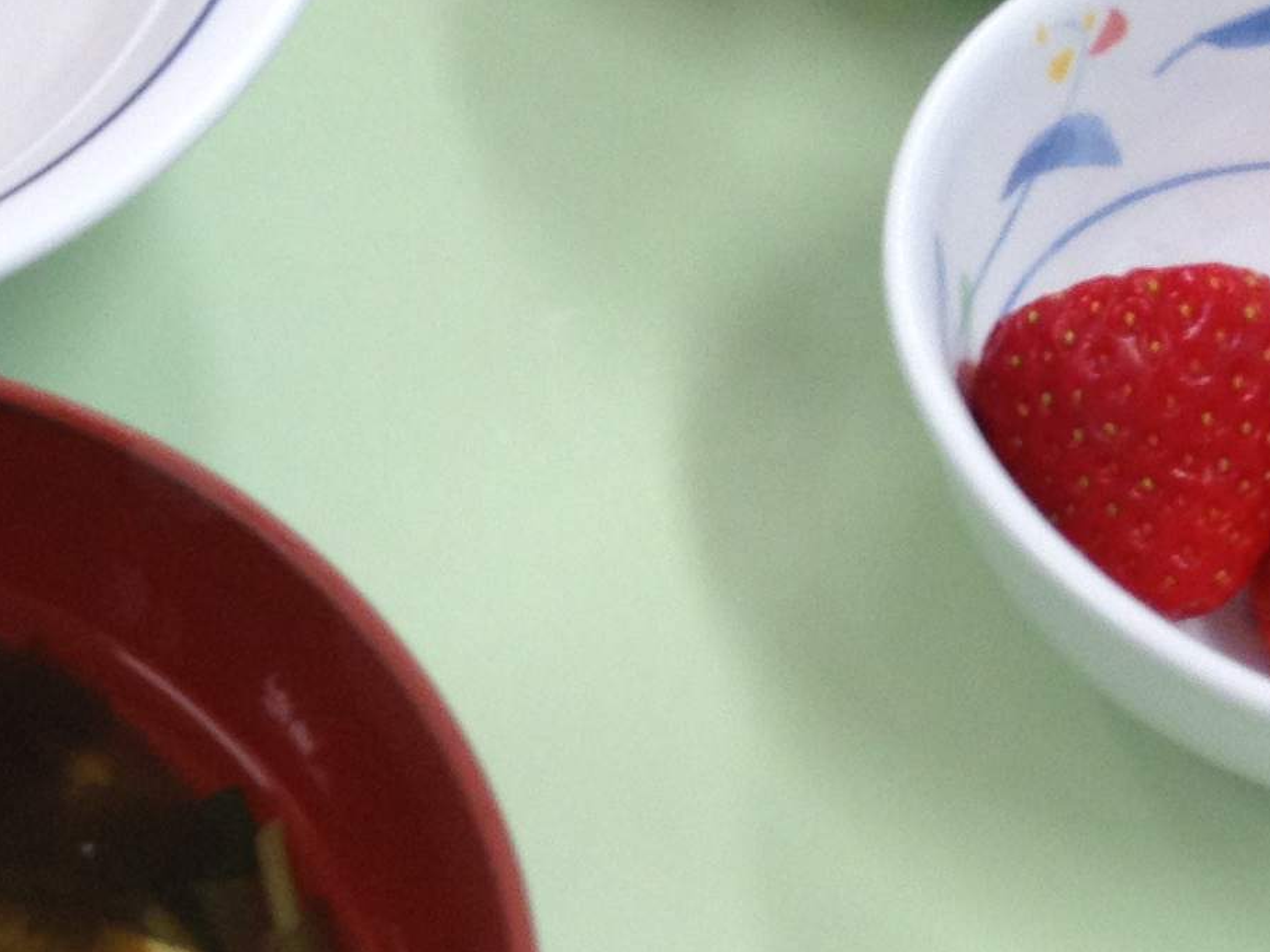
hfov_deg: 15.0
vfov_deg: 11.8
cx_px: -322
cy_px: 564
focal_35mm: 126
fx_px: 4622
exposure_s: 1/60
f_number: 2.4
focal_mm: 4.28
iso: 80
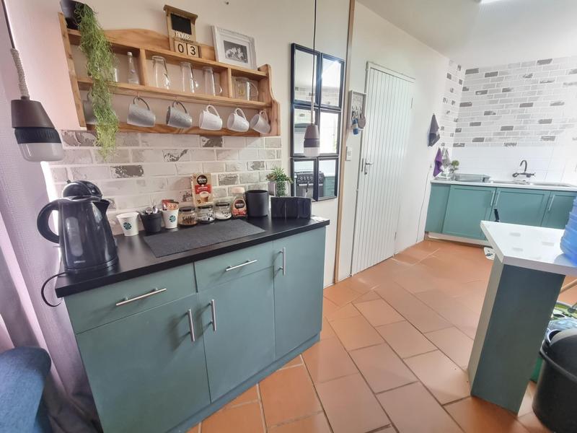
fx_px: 217
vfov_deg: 89.9
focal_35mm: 13
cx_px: 288
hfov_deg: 106.2
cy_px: 216
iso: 640
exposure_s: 1/24
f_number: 2.2
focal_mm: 2.2
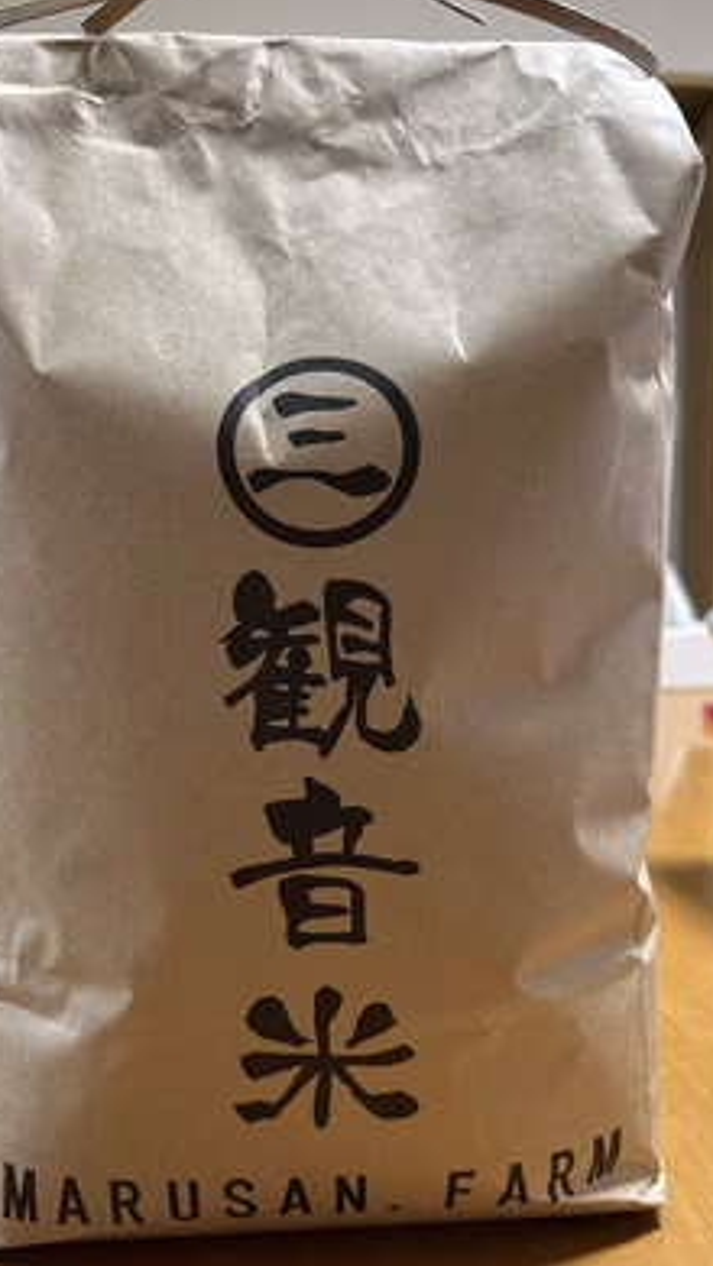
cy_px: 622
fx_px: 974
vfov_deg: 66.1
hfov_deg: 40.1
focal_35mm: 29
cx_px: 308
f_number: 1.5
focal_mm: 5.7
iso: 200
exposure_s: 1/60
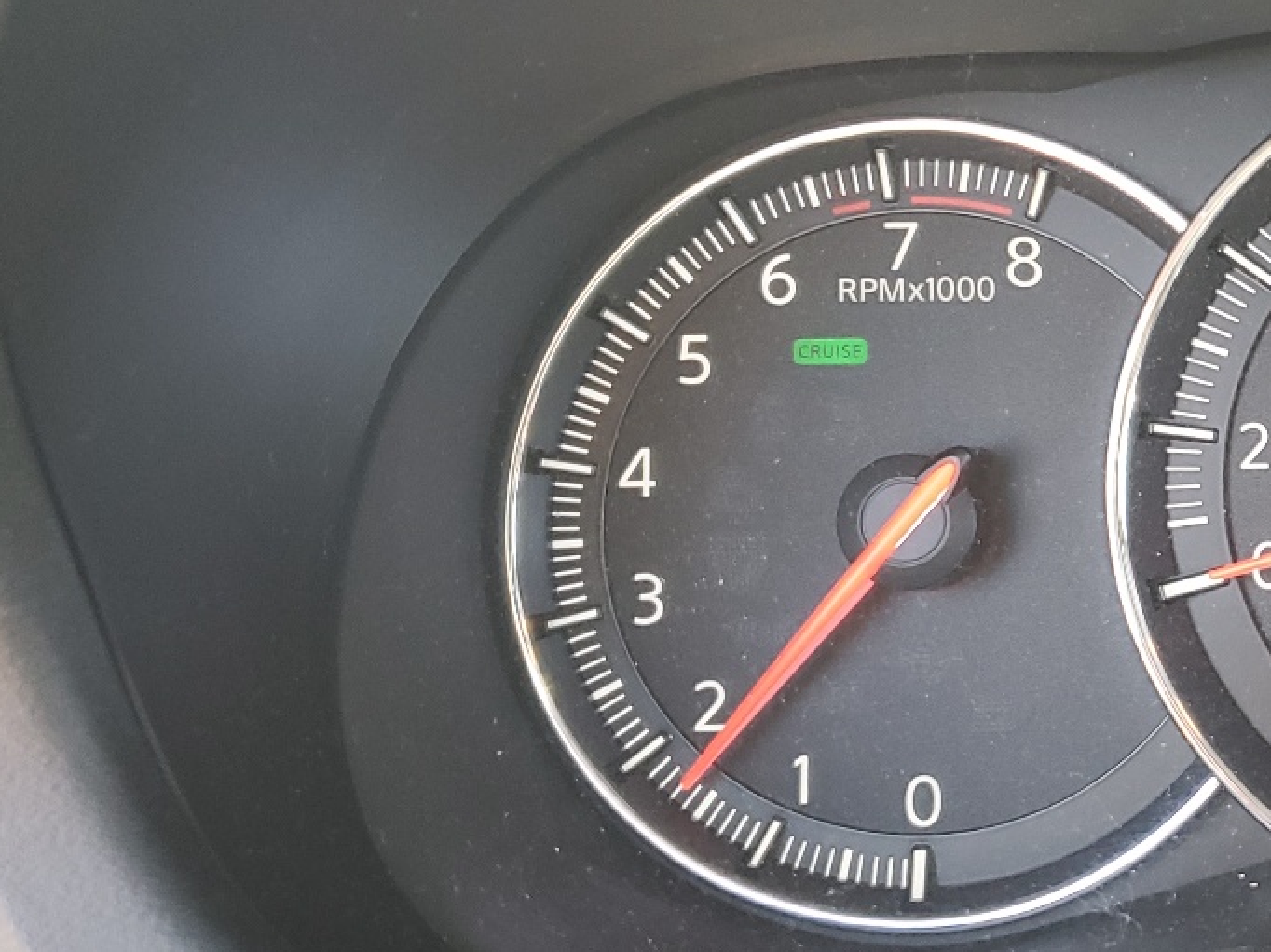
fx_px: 2239
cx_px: 1469
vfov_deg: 24.0
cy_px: 499
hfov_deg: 28.2
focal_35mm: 61
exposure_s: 1/60.2
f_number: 1.5
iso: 61
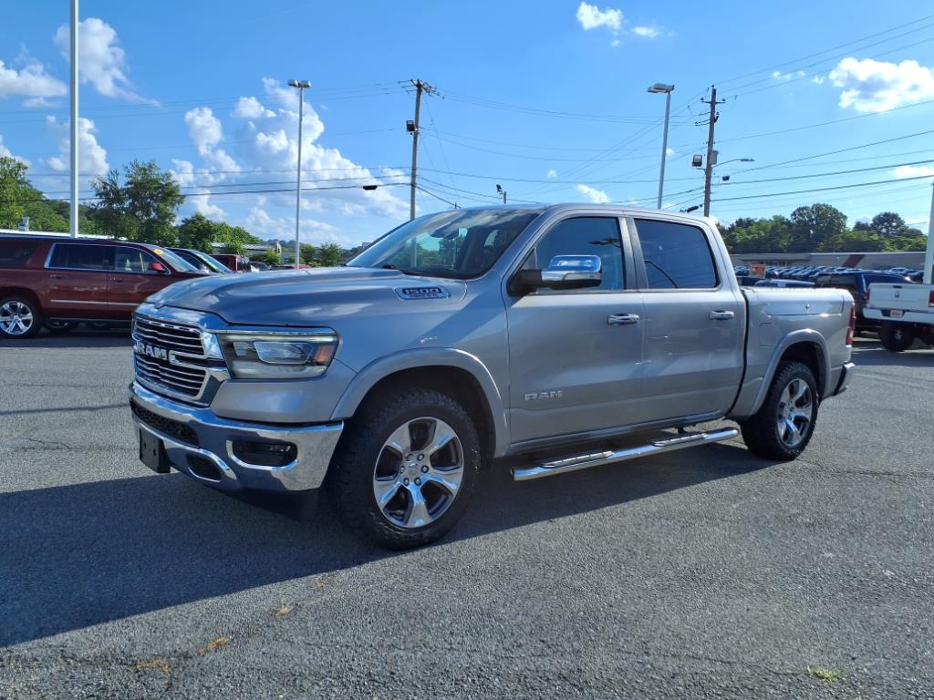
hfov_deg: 65.3
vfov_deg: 51.4
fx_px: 729
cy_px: 350
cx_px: 467
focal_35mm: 27
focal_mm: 3.58
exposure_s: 1/2500
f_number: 1.9
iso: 40
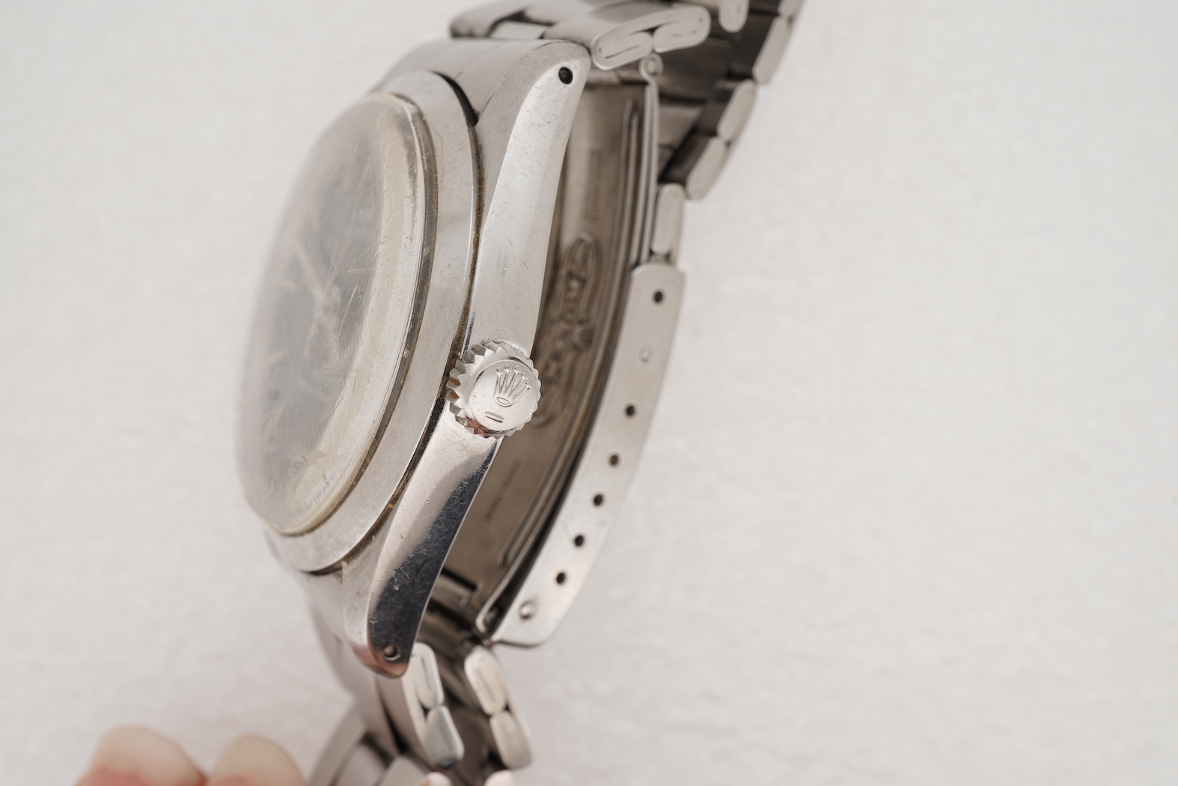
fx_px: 1473
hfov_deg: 43.6
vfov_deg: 29.9
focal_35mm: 45
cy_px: 393
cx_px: 589
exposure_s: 1/160
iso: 160
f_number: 22
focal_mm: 30
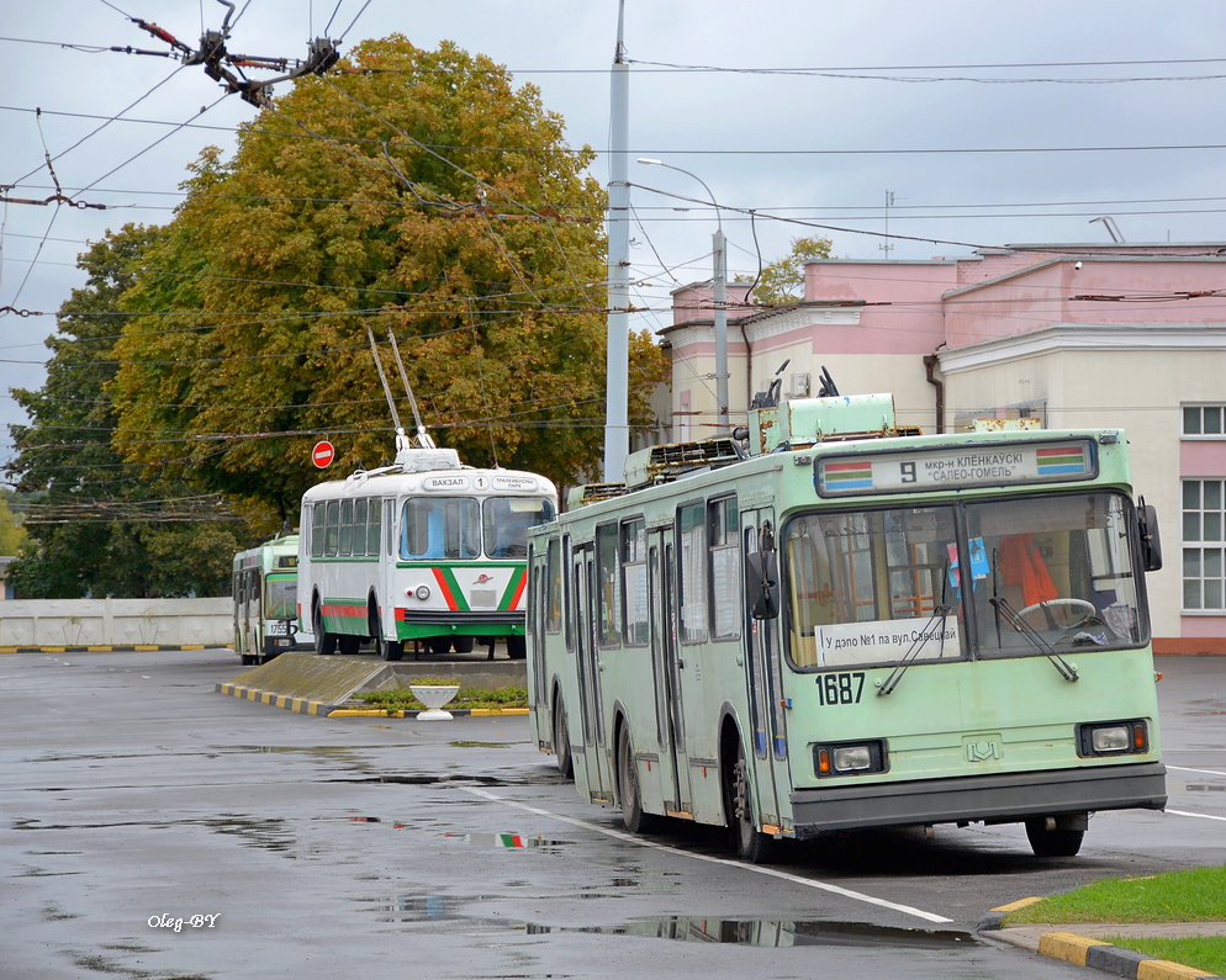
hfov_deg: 14.2
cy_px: 488
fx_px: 4934
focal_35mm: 136
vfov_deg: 11.3
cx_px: 739
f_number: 5.3
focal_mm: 80
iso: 100
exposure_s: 1/400
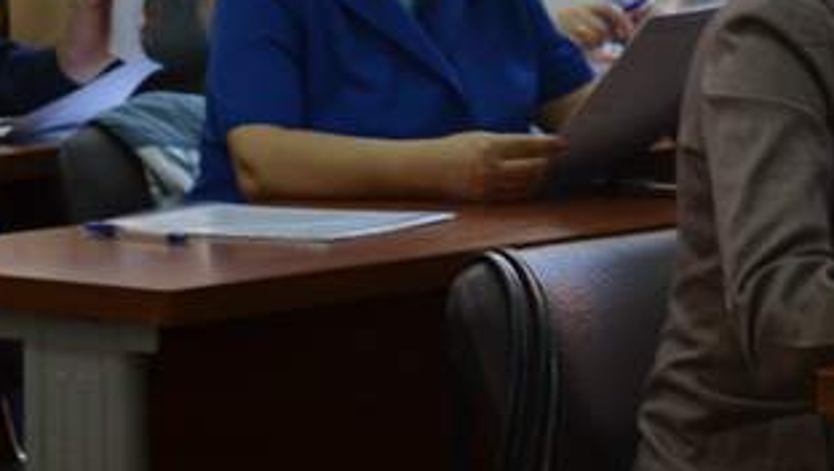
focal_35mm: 221
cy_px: -221
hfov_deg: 9.7
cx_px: 569
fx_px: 4898
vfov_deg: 5.5
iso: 640
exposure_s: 1/60
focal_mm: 55
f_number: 5.6
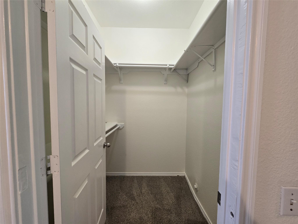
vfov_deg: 89.9
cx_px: 149
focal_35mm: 13
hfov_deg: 106.2
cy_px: 112
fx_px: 112
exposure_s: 1/60
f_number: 2.2
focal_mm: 2.2
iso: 160
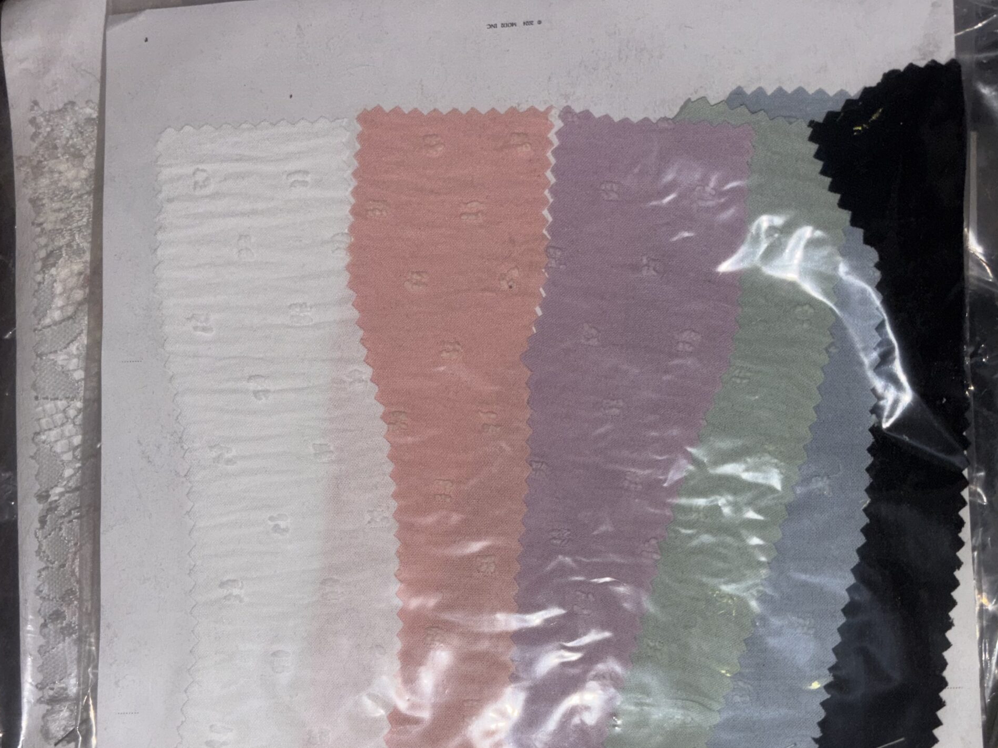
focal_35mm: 35
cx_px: 500
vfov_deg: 39.7
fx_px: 1009
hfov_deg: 52.6
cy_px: 553
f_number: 1.6
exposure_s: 1/60
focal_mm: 5.96
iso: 50
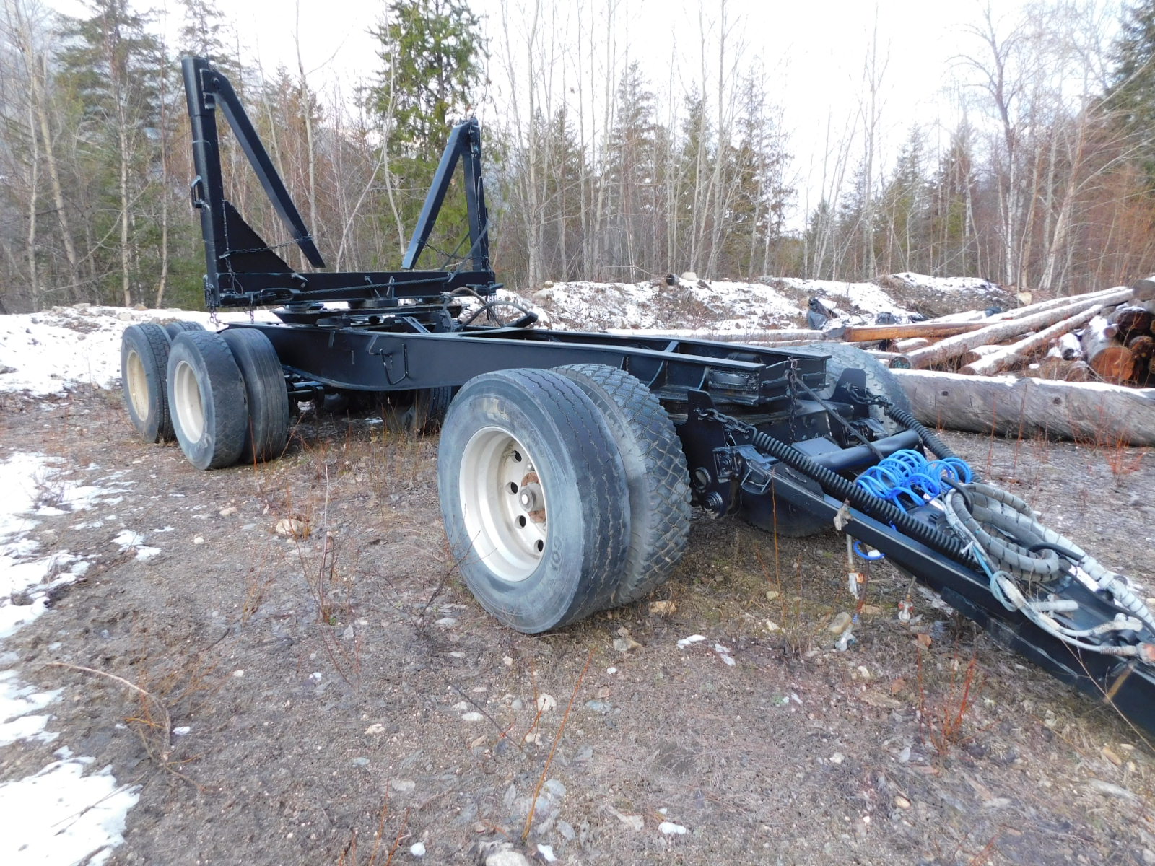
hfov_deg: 73.9
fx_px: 767
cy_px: 433
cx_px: 578
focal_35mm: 23
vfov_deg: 58.9
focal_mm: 4
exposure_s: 1/50
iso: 125
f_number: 3
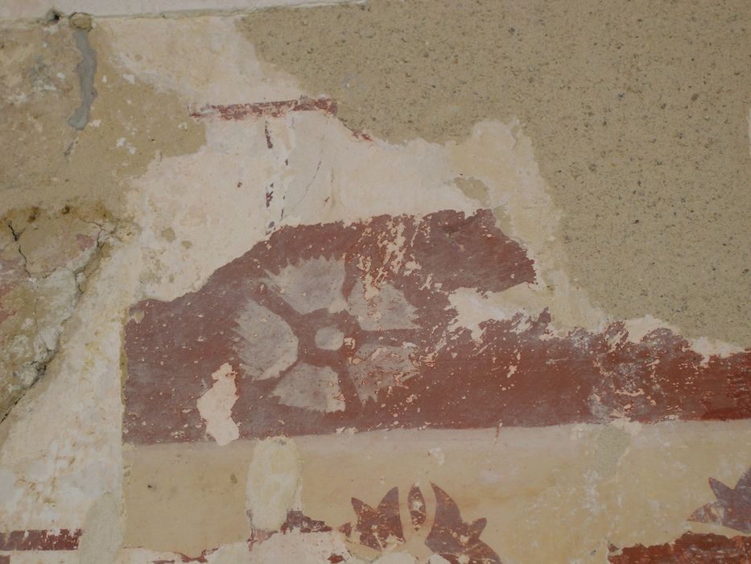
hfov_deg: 17.3
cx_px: 376
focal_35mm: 114
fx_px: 2474
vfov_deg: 13.0
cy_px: 282
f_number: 4.9
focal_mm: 24
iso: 100
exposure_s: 1/11.3
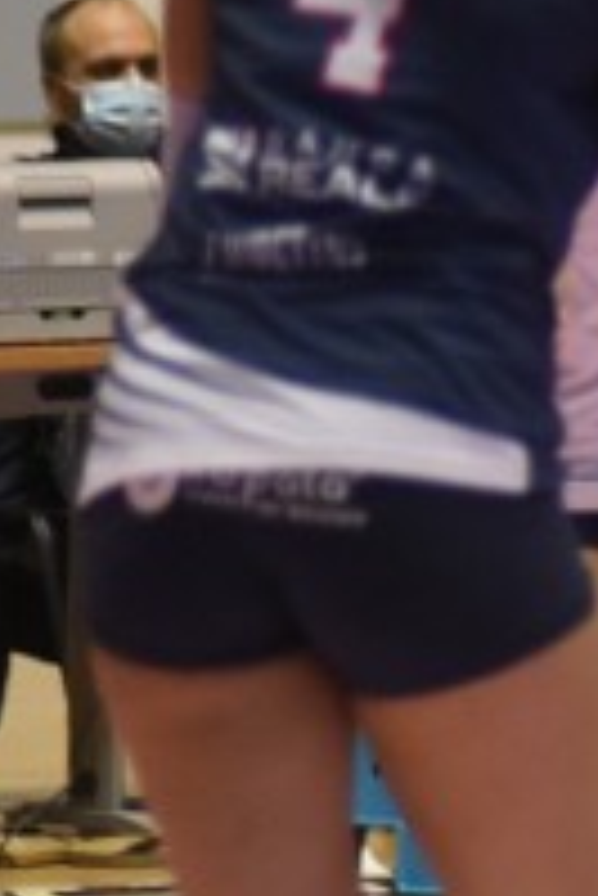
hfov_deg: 2.0
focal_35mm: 678
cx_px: 2196
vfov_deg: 3.0
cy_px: 32
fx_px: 16863
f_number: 2.8
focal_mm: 120
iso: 3200
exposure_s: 1/1000
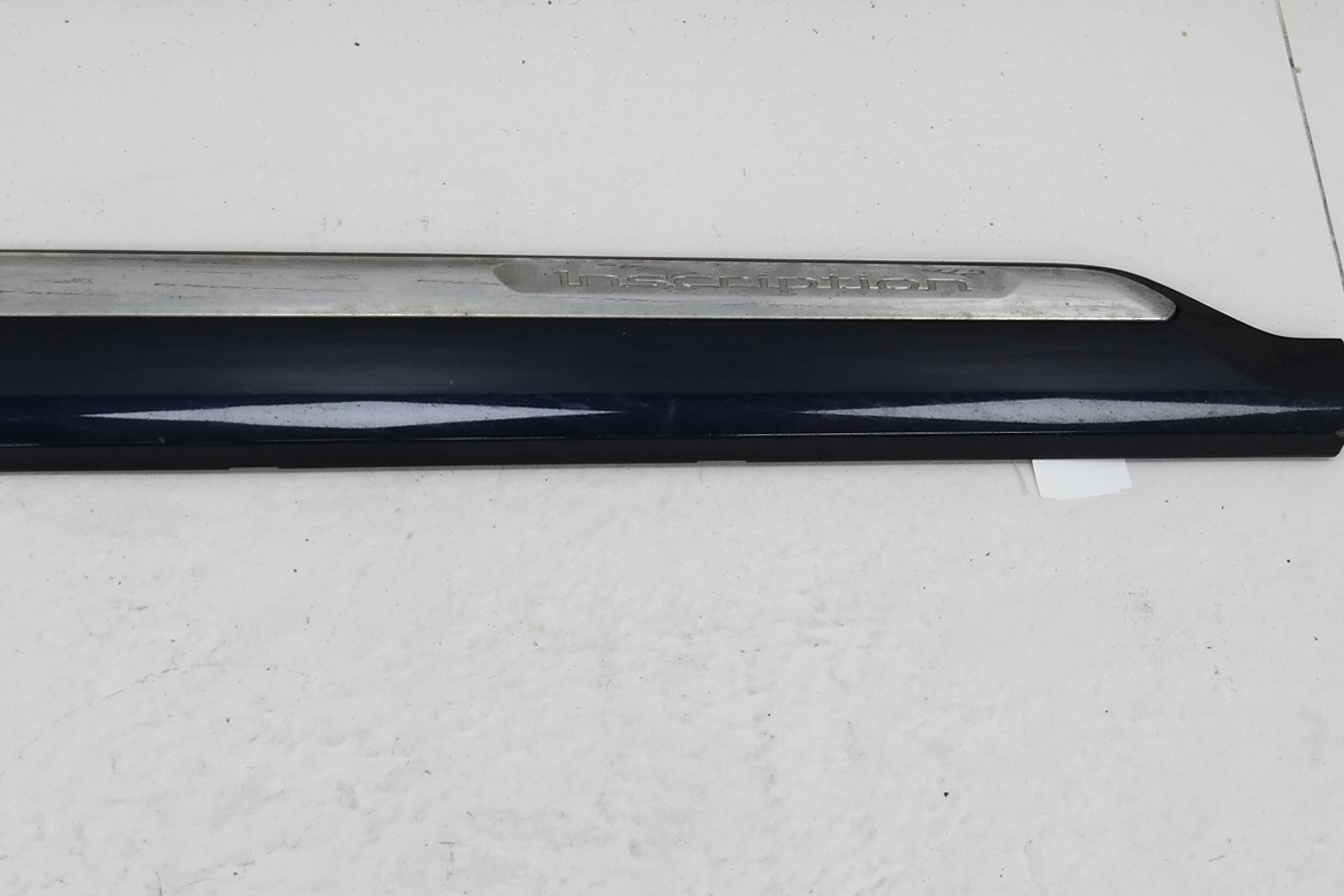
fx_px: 2763
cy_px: 229
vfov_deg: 18.3
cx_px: 303
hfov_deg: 26.9
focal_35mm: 74
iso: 100
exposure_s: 1/80
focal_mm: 19
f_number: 3.5
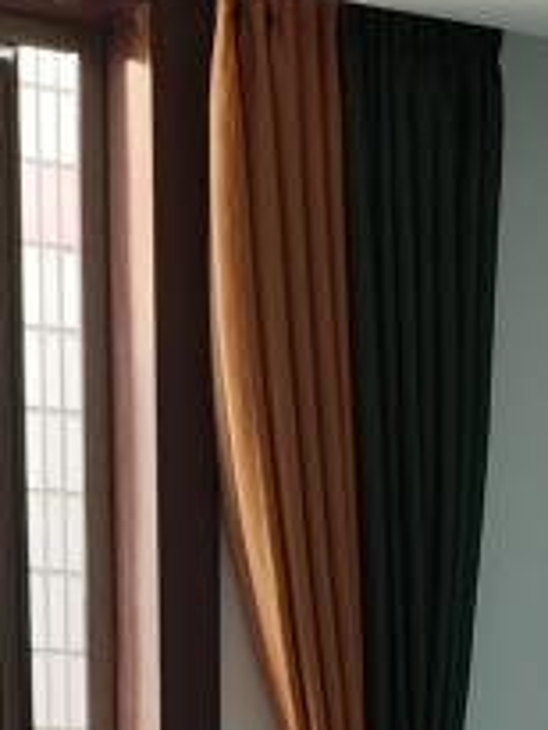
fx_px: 2741
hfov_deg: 11.2
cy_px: 1252
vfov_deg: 13.8
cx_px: 651
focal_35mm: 130
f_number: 1.79
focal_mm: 4.71
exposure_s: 1/100
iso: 69
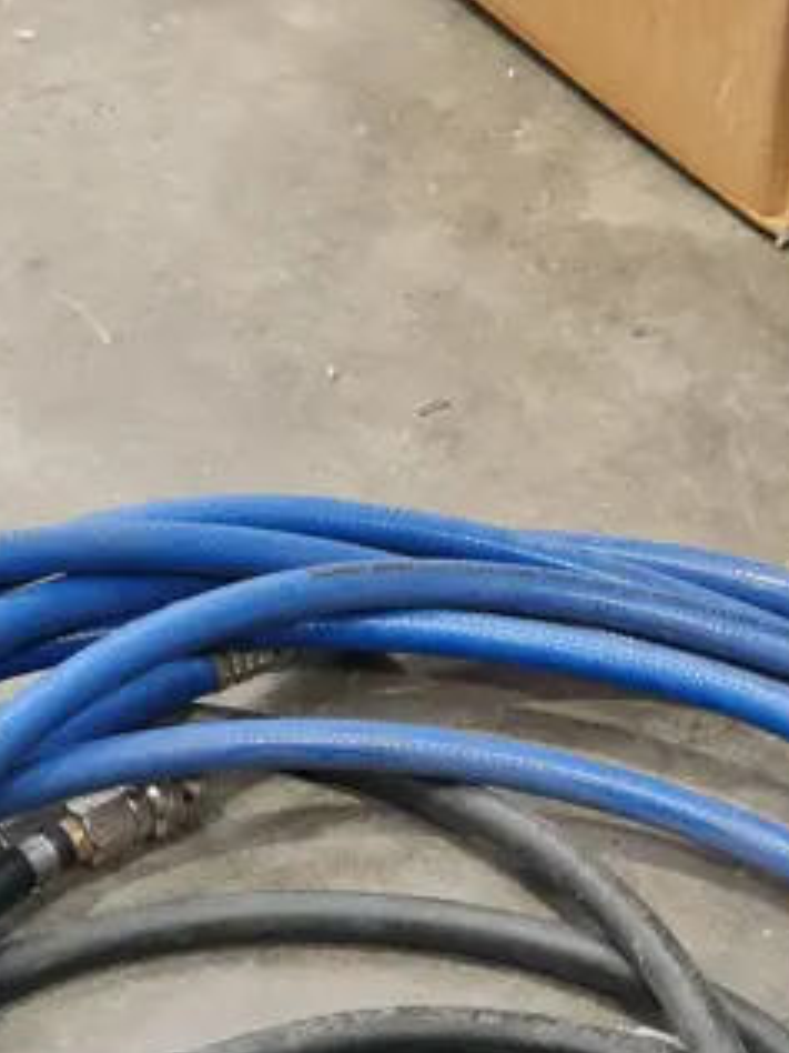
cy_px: 1330
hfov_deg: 18.2
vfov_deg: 21.9
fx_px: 2462
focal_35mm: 81
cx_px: 493
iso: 200
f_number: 1.8
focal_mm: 7
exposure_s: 1/100
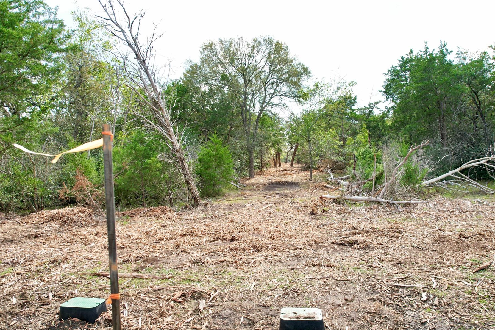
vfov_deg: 51.2
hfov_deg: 71.4
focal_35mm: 25
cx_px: 266
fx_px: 344
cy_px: 185
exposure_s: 1/725
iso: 200
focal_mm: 8.38
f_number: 2.8
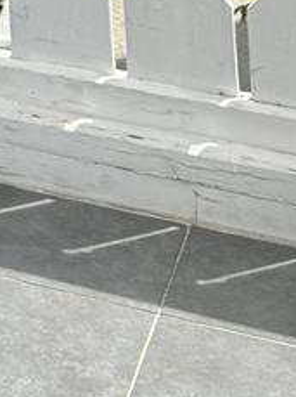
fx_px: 1555
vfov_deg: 11.4
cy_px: -623
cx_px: -518
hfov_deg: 9.2
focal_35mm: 136
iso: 80
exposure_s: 1/2041
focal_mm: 6.76
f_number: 1.78
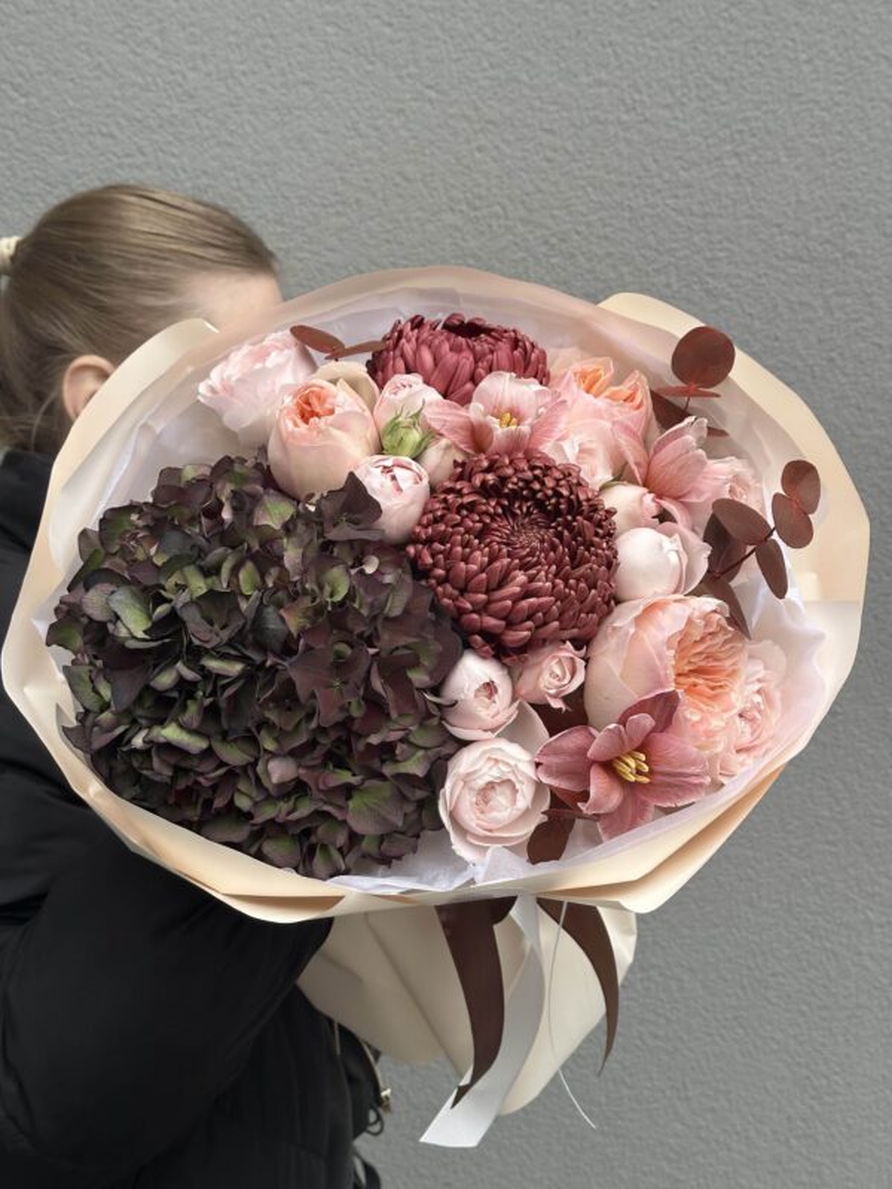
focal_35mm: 48
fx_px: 1649
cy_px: 594
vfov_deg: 39.7
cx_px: 446
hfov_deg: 30.3
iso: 50
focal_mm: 6.9
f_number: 1.8
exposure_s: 1/212
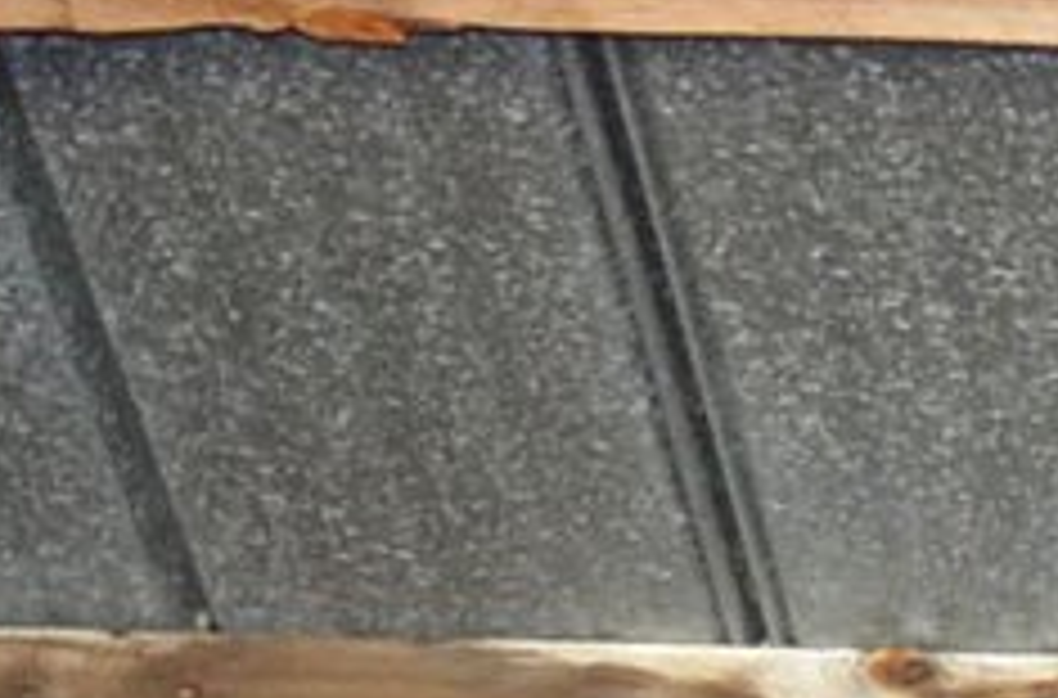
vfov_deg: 5.2
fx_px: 7703
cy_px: 466
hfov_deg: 7.4
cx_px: 2512
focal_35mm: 263
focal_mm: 24
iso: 1000
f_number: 4.5
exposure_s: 1/60
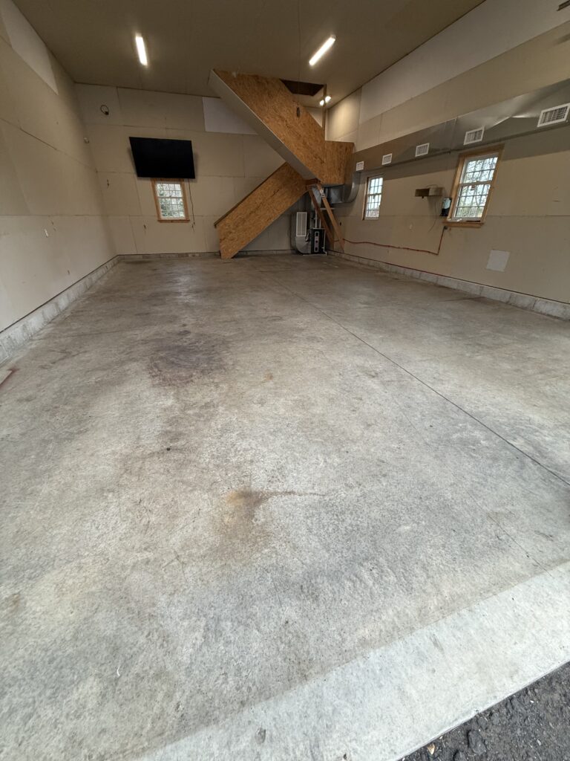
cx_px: 285
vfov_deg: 102.1
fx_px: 307
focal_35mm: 14
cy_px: 380
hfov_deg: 85.7
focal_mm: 2.22
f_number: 2.2
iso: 250
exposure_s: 1/120
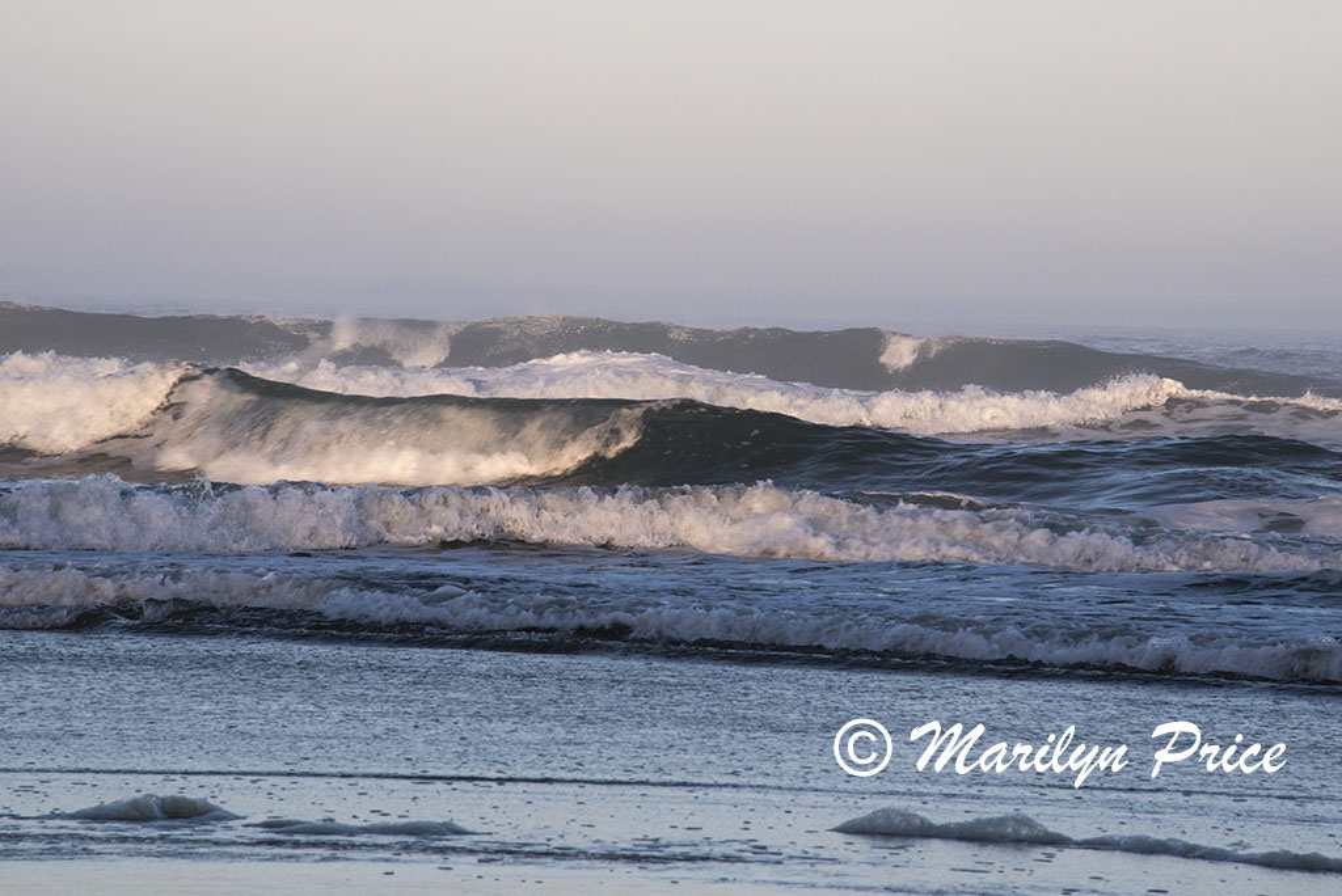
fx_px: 11189
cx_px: 671
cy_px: 448
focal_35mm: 300
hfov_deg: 6.9
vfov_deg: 4.6
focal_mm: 300
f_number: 19
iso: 640
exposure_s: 1/60
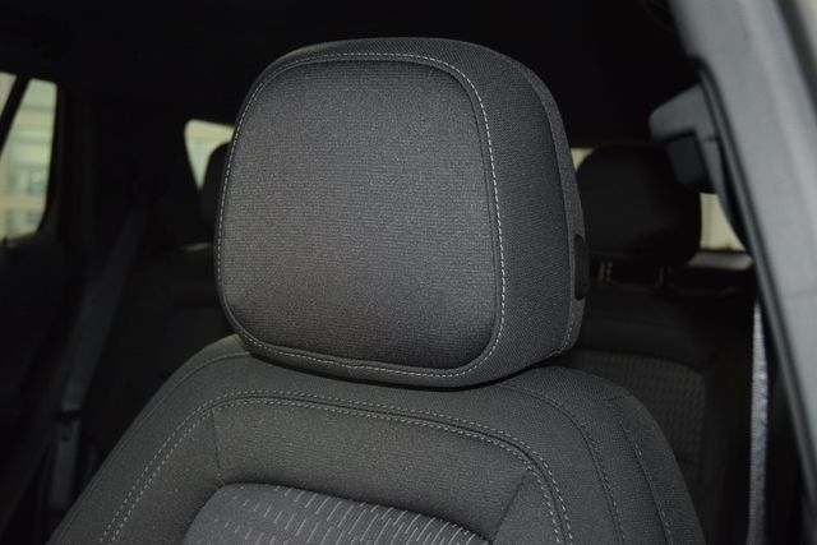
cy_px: 272
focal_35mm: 40
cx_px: 408
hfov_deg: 47.9
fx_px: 919
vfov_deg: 33.0
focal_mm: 27
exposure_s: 1/30
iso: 1800
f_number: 3.8
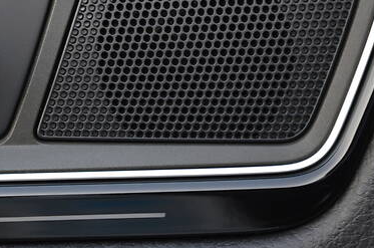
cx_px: 14
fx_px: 3505
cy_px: 89
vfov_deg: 4.0
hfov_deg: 6.1
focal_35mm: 338
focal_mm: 105
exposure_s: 1/60
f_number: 5.6
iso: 560
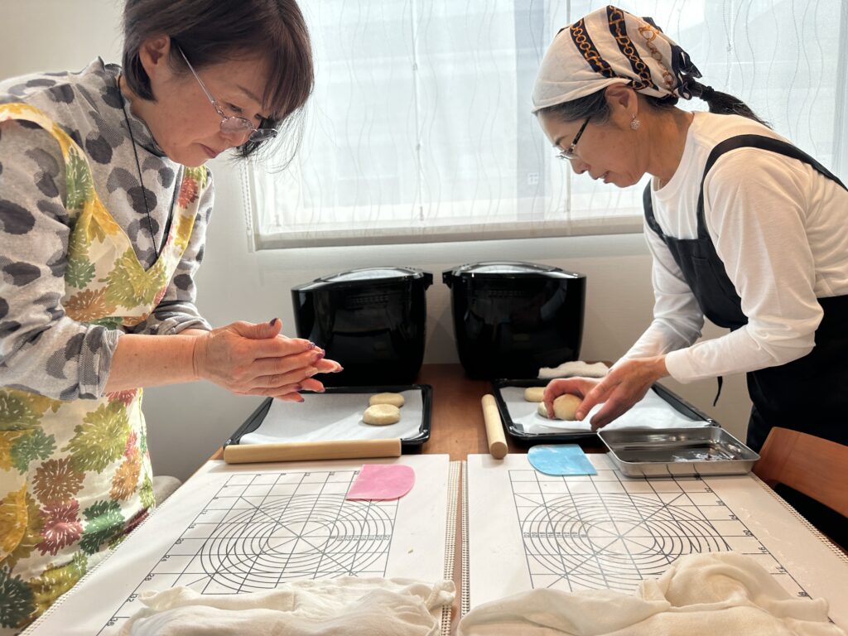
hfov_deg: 71.6
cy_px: 318
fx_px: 588
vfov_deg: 56.8
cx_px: 424
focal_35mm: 24
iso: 64
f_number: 1.78
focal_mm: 6.86
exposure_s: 1/165
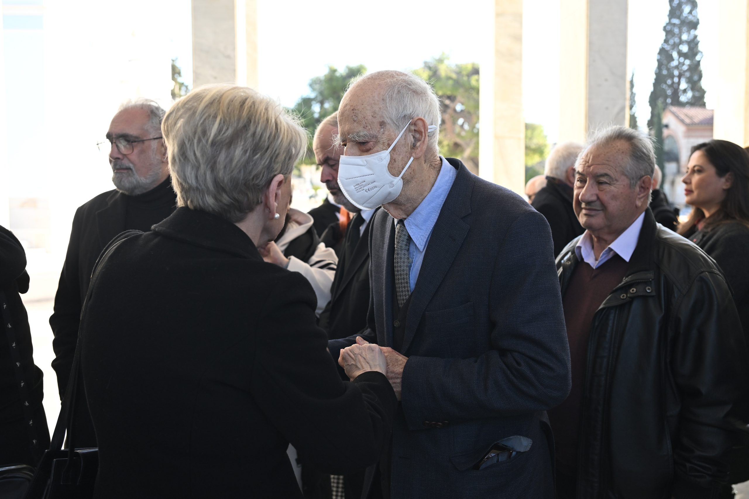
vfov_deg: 35.1
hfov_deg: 50.7
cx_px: 374
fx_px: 791
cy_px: 250
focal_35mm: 38
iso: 500
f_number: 4.5
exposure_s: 1/400
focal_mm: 38
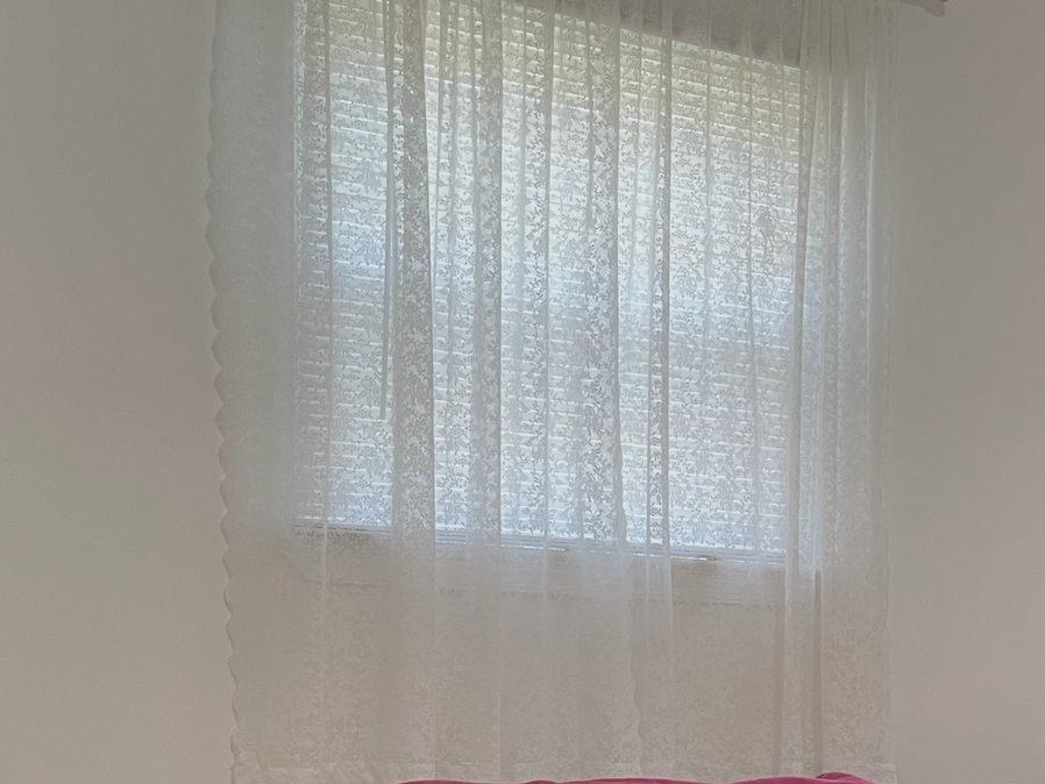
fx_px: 1721
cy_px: 781
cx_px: 995
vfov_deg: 24.5
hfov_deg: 31.7
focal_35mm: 57
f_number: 1.6
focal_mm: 5.1
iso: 100
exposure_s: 1/60
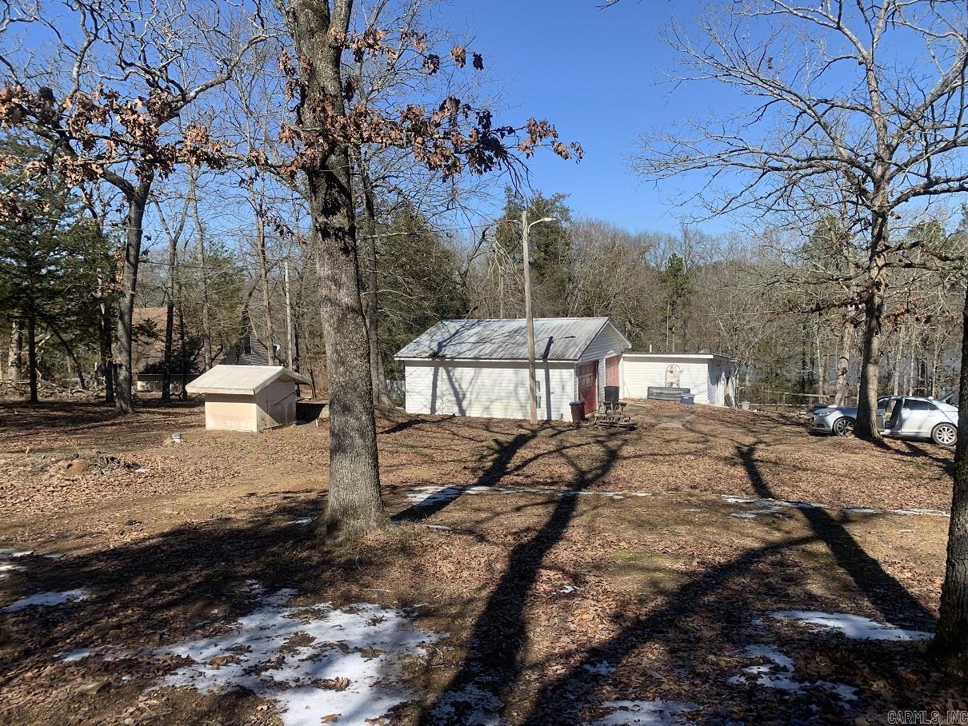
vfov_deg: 53.1
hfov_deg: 67.3
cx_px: 484
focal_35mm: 26
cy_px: 363
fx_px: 727
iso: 25
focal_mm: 4.25
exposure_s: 1/1560
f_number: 1.8
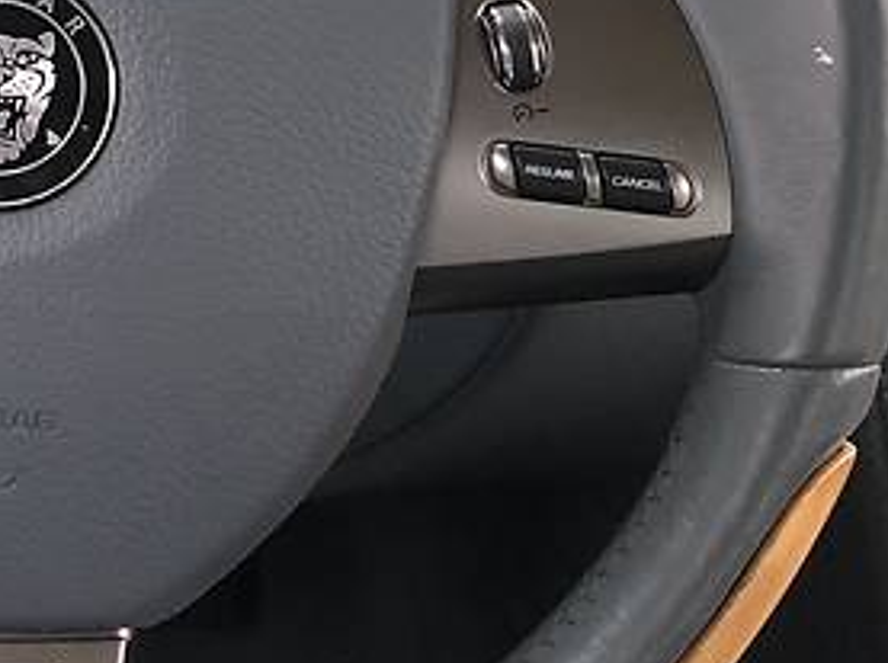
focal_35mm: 81
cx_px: -61
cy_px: -106
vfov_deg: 17.4
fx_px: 2075
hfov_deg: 22.9
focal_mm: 4
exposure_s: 1/30
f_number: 1.8
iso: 32
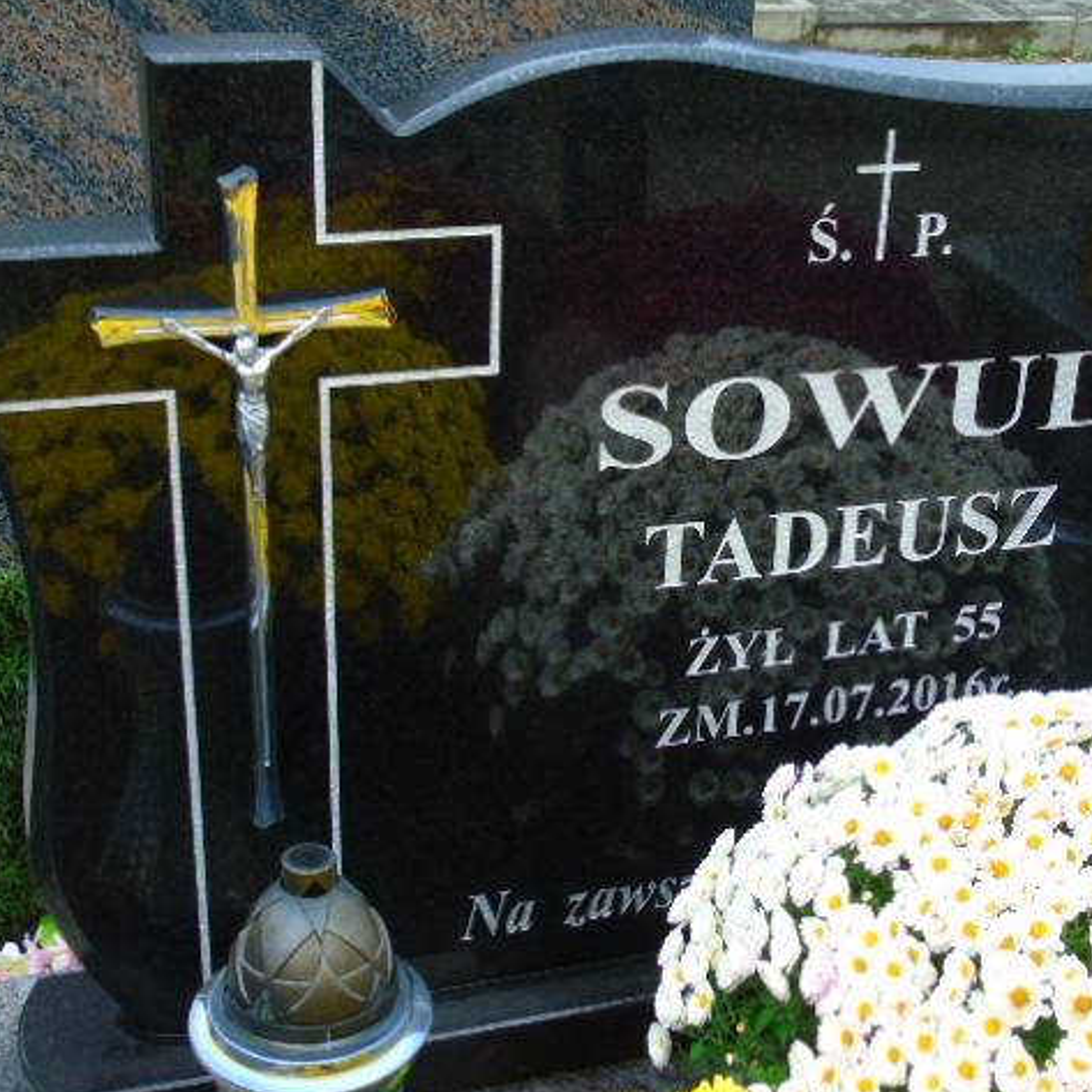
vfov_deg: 31.1
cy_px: 545
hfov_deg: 30.8
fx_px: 1963
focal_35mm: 55
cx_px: 730
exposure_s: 1/60
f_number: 4.1
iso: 80
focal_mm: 8.2
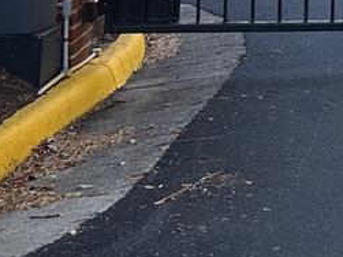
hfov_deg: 11.7
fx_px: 1476
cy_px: -254
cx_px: 716
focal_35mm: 149
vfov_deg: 9.3
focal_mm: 5.7
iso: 50
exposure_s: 1/723
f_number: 1.5
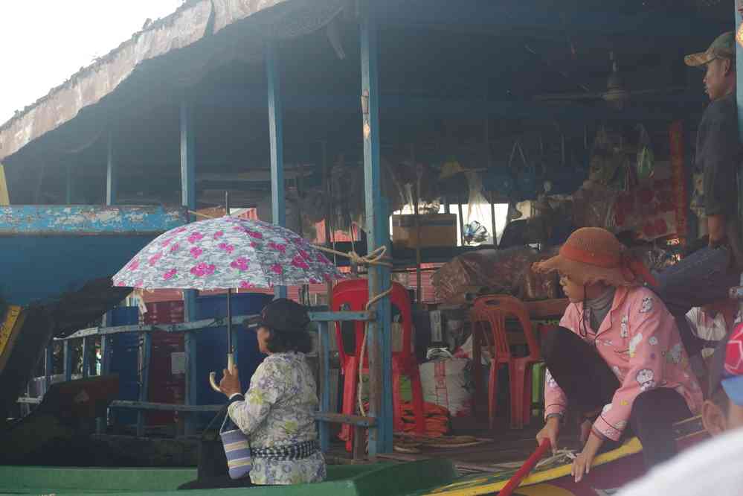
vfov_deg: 16.6
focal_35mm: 82
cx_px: 372
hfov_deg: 24.6
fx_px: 1703
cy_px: 248
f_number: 9
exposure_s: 1/100
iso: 800
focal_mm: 55
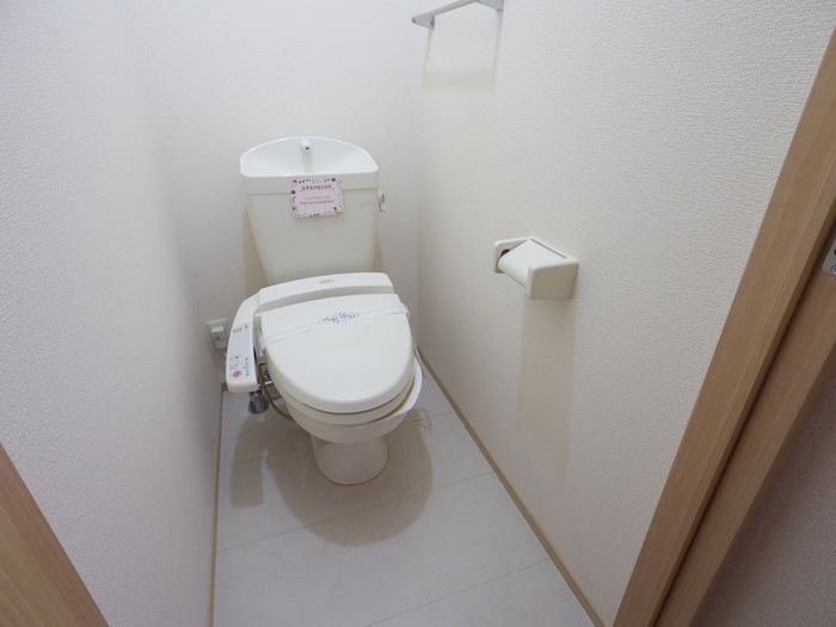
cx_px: 418
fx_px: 435
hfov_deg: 87.8
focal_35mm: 18
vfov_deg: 71.6
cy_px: 314
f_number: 3.7
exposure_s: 1/5
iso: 200
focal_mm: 3.9
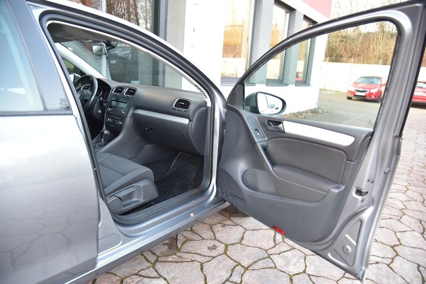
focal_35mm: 24
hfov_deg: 73.7
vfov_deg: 53.2
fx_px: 284
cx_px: 213
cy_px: 142
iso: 500
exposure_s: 1/40
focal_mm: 24
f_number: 4
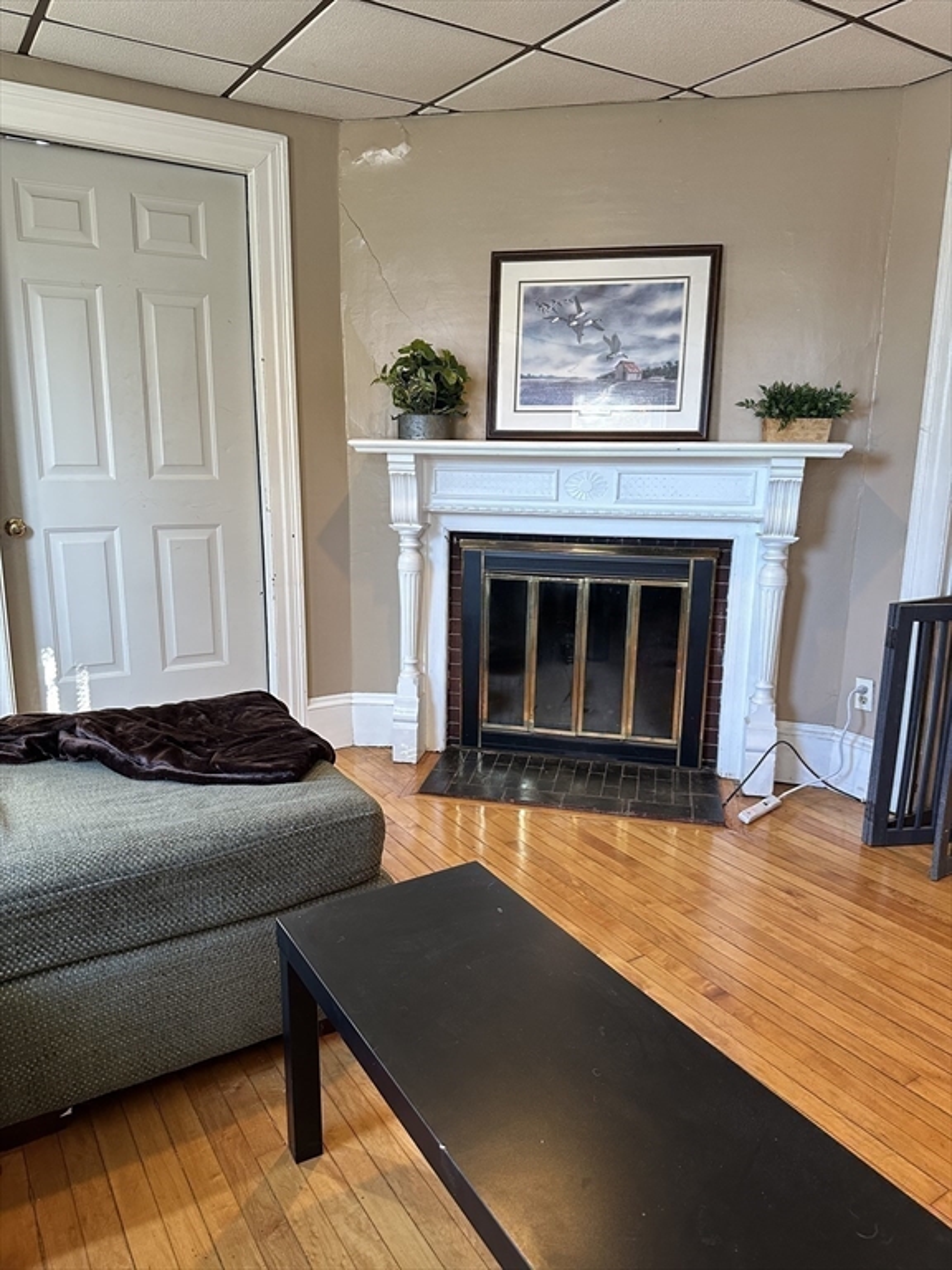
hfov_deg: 56.8
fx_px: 880
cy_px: 635
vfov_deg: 71.6
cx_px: 476
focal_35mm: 24
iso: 320
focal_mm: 6.86
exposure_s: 1/60
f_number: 1.78
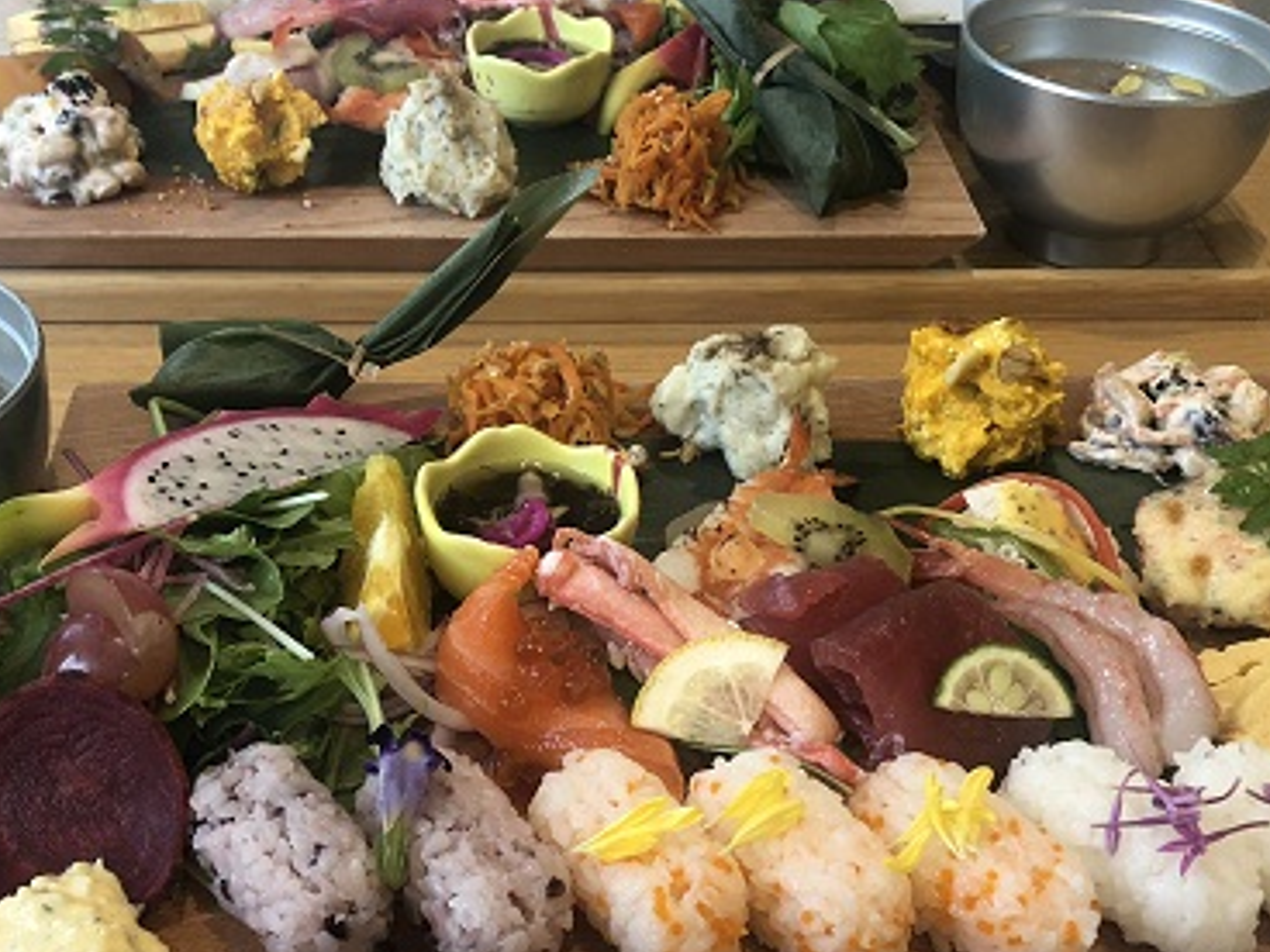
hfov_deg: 41.1
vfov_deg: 31.1
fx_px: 1688
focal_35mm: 46
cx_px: 547
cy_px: 676
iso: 40
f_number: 1.8
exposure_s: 1/30
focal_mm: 4
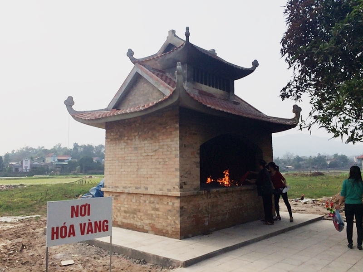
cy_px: 136
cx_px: 182
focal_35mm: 29
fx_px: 304
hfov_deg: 61.7
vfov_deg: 48.2
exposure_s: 1/3731
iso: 32
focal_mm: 4.15
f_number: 2.2
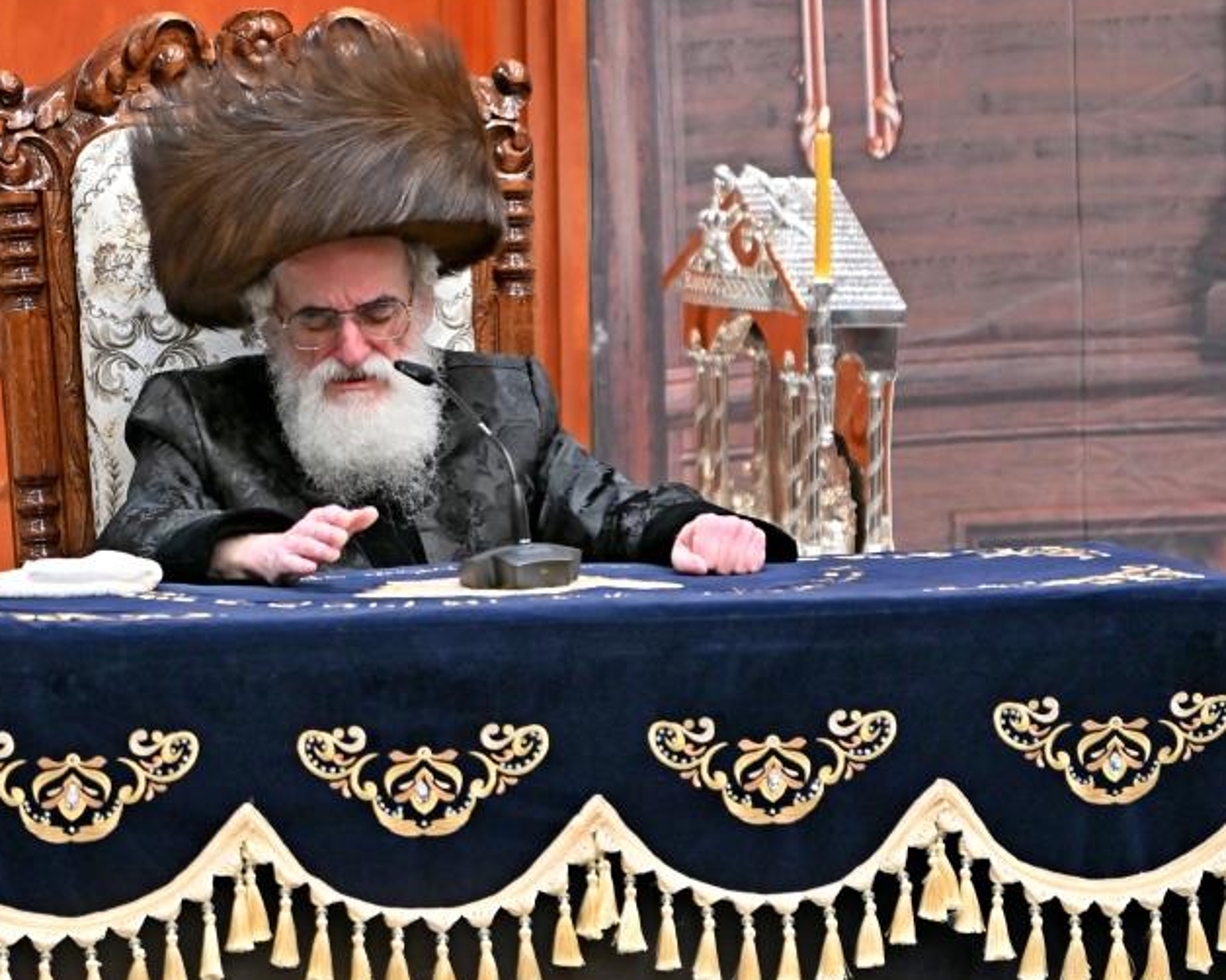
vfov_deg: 3.4
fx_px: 16650
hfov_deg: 4.2
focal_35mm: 459
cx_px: 346
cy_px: 328
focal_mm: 200
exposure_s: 1/200
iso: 320
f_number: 2.8
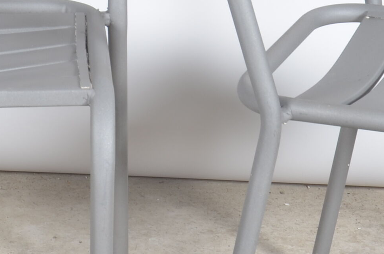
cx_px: 216
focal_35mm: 137
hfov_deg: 15.0
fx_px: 1458
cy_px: 75
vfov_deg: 10.0
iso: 100
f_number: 11
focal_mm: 24
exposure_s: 1/125
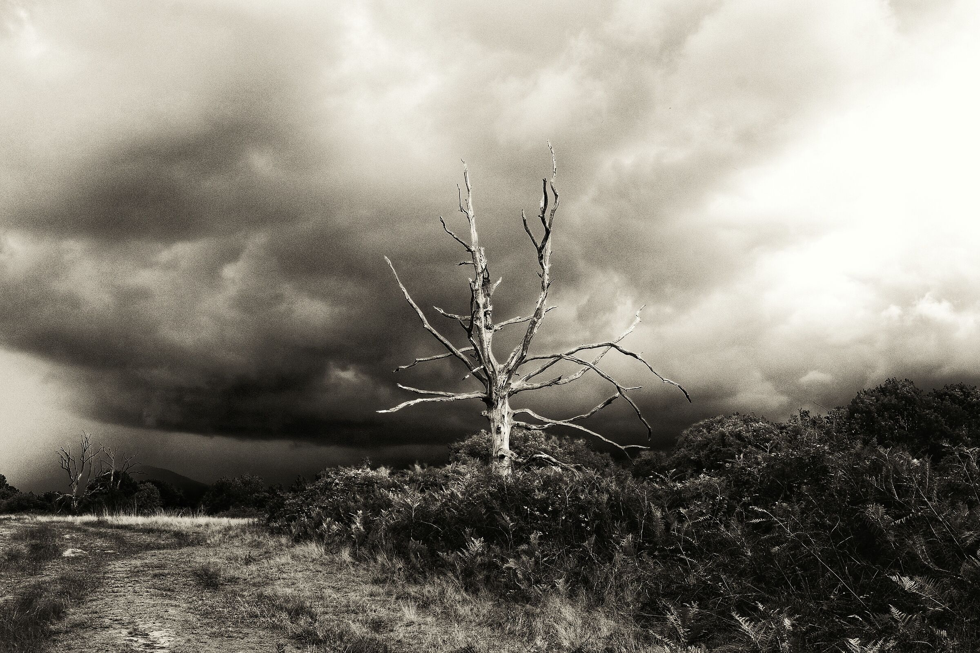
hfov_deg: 43.6
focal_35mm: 45
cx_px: 490
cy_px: 326
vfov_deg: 29.9
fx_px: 1225
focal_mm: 30
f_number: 11
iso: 160
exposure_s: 1/30
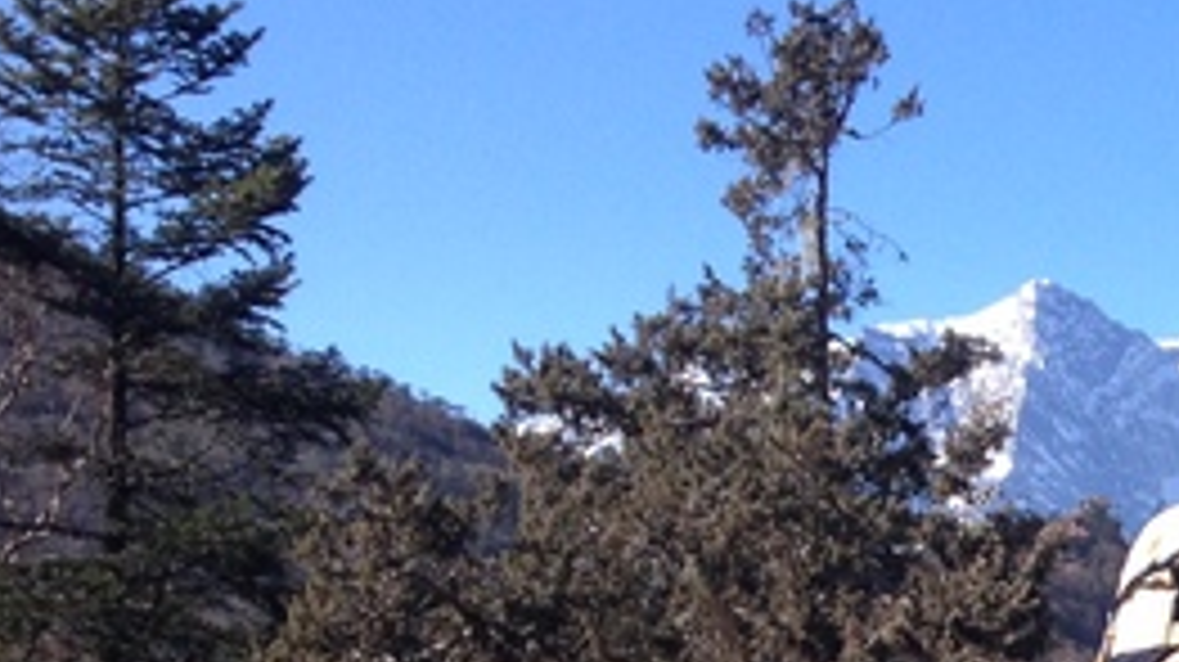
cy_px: 1331
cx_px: 1674
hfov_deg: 15.3
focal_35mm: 131
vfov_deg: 8.7
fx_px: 4093
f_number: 2.4
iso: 50
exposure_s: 1/756
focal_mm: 4.28
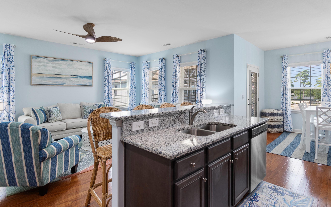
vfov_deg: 64.8
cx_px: 182
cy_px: 92
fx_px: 162
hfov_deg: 90.8
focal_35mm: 18
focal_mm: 10
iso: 100
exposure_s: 1/2
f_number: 4.5
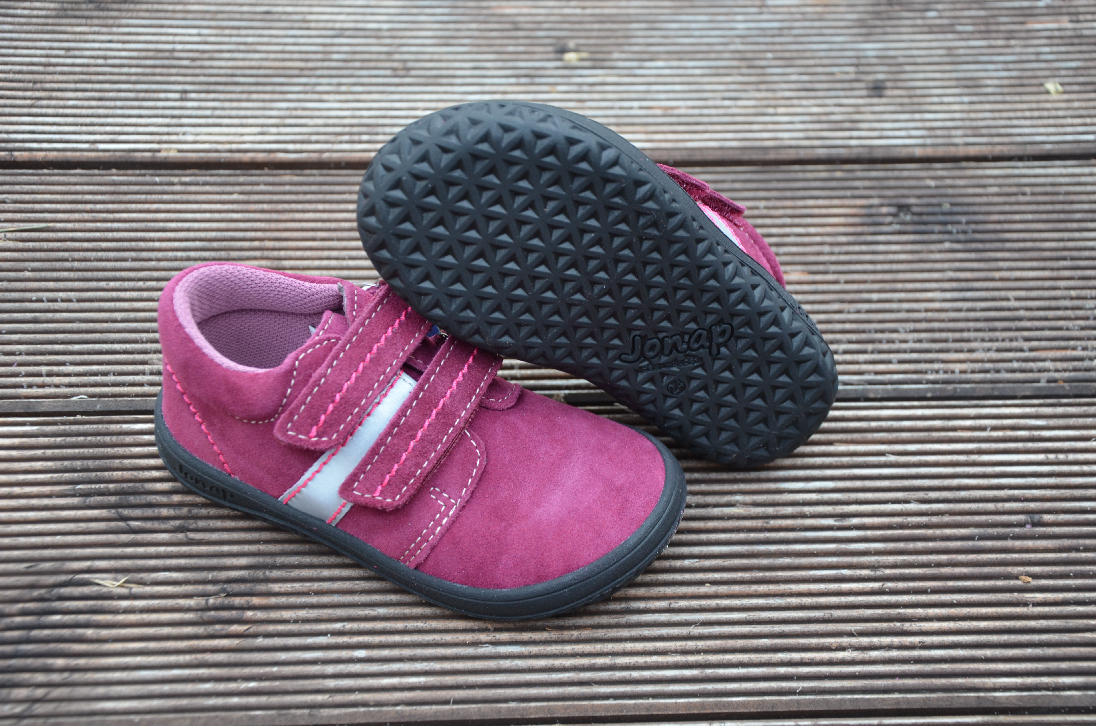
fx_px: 1914
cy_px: 363
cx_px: 548
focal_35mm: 63
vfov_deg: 21.5
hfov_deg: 32.0
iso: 400
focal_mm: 42
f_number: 4.8
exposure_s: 1/80
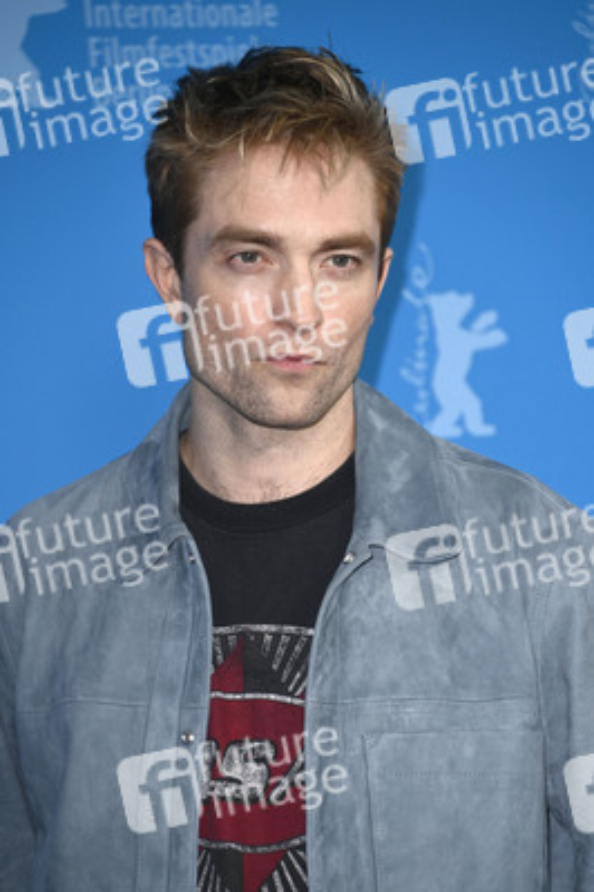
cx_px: 297
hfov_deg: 5.5
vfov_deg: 8.2
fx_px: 6198
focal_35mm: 250
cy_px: 446
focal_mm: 250
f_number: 5.6
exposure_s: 1/250
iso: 1000
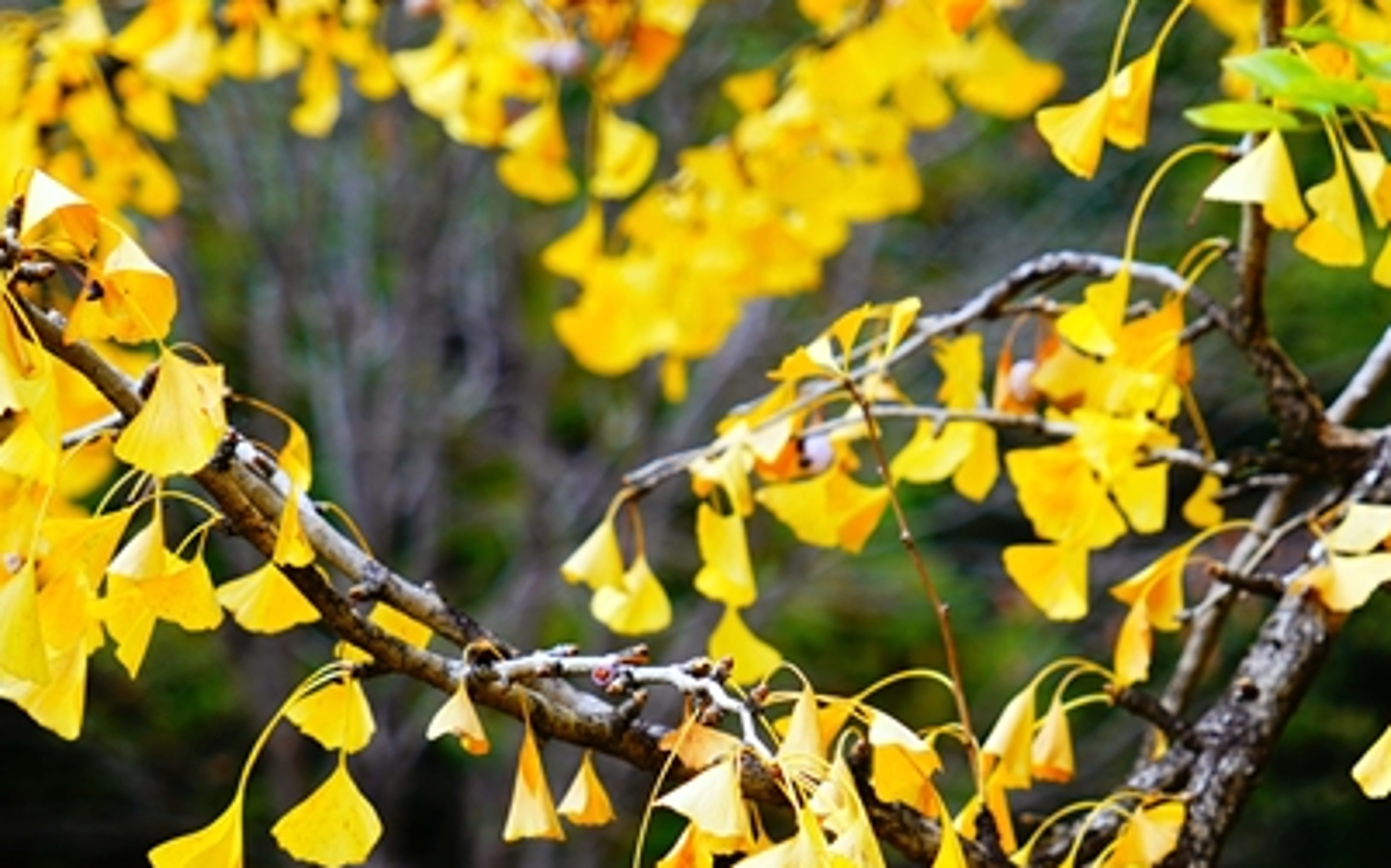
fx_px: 7921
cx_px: 983
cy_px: 742
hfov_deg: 10.0
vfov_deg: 6.3
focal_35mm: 209
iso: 160
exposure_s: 1/125
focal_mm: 103
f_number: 5.6
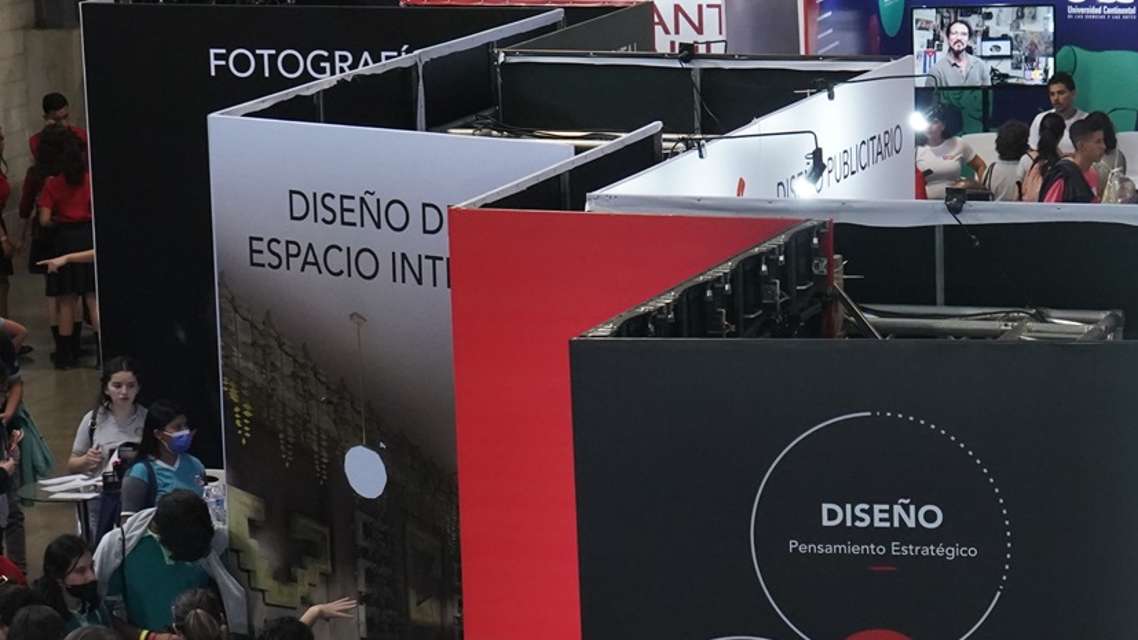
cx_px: 805
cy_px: 560
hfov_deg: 16.5
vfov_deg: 9.3
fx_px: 3922
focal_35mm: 130
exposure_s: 1/160
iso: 5000
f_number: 5
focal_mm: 57
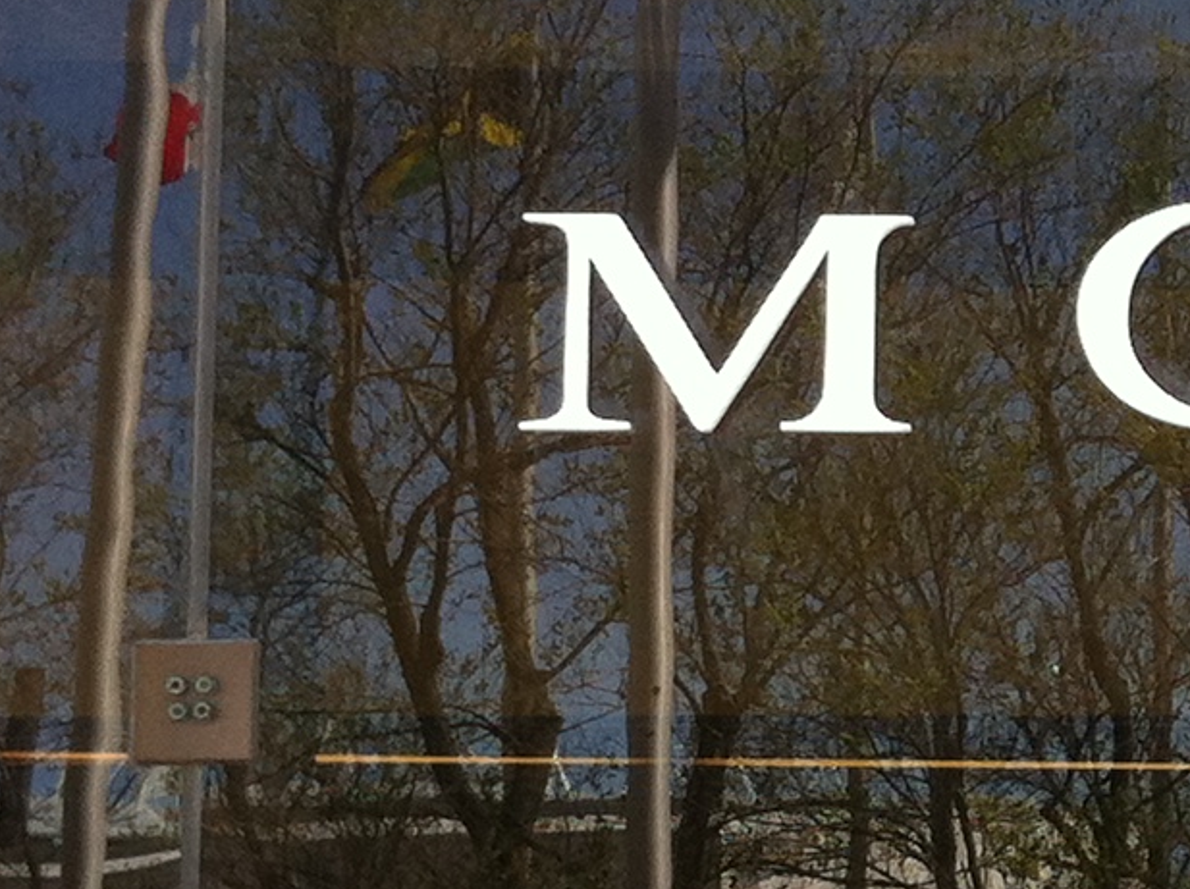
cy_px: 623
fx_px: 5047
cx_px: 1622
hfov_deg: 12.9
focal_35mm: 147
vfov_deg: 10.1
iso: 80
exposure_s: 1/166
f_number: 2.8
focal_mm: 3.85
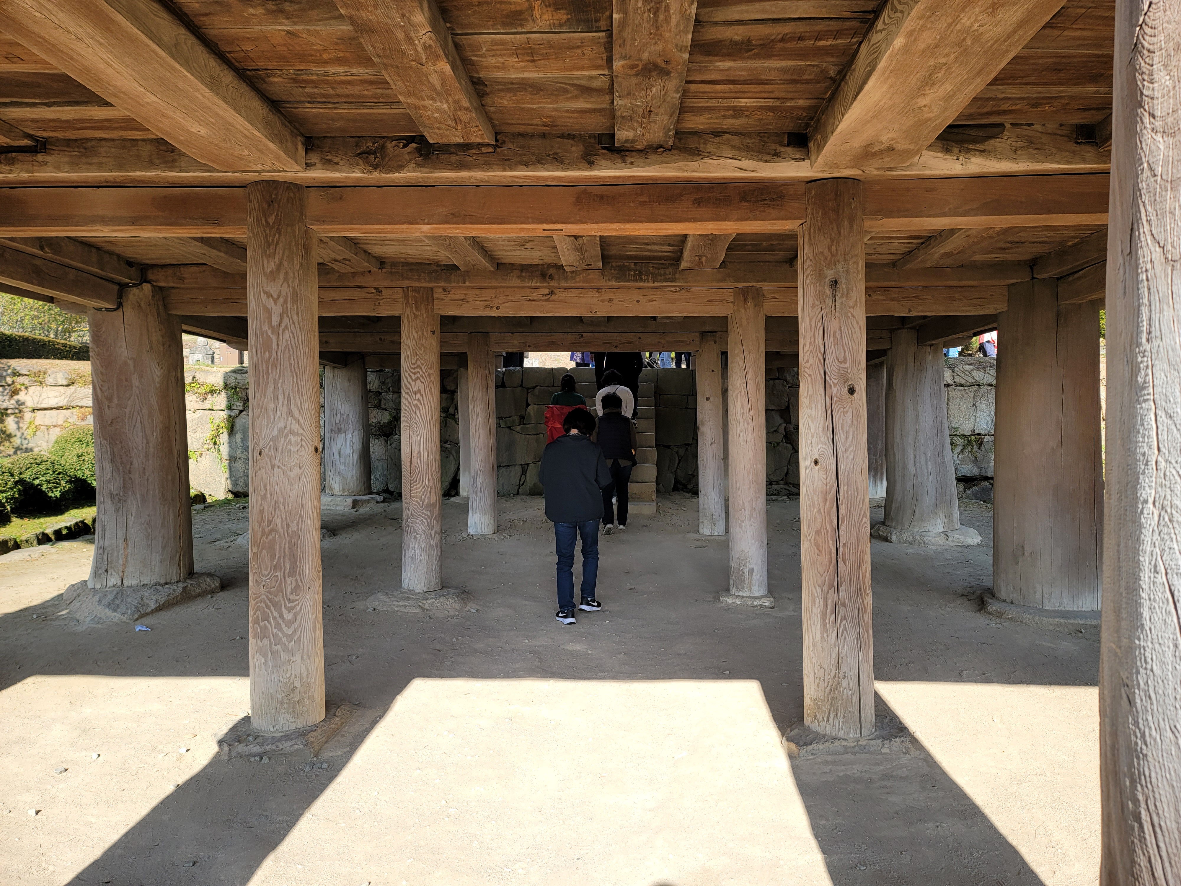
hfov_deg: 69.4
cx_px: 590
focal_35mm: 25
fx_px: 853
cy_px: 443
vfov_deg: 54.9
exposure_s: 1/406
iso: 20
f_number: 1.8
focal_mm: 7
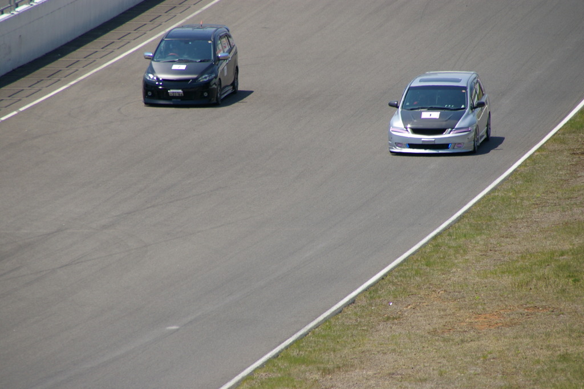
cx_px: 292
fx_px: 5595
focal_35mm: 345
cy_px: 194
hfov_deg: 6.0
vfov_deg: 4.0
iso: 200
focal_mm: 230
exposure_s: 1/350
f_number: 9.5
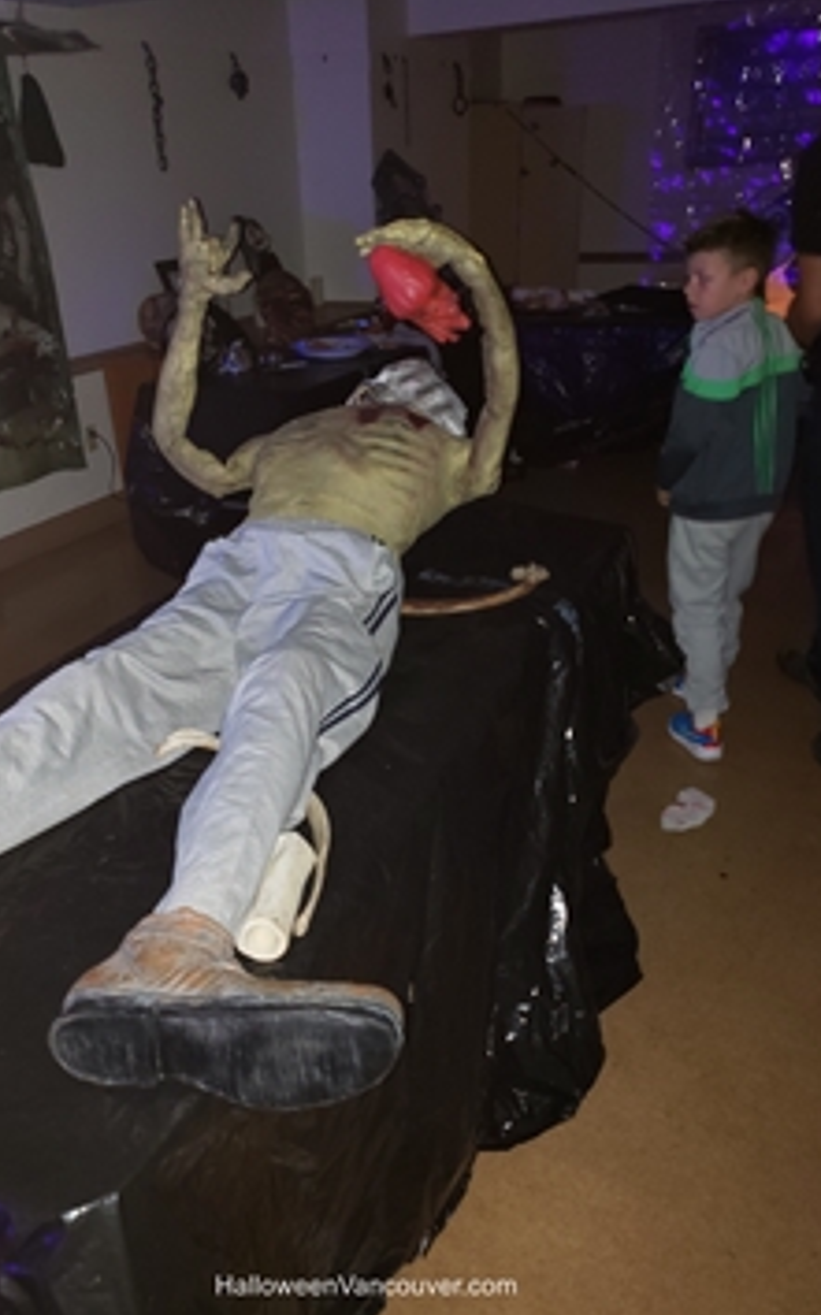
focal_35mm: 28
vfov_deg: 66.5
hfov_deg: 44.4
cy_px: 654
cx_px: 368
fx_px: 1003
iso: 125
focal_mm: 4.3
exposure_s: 1/12
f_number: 1.5
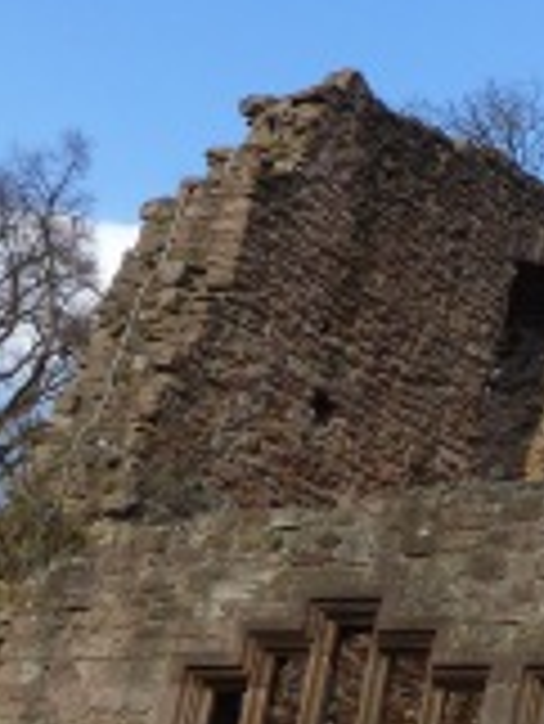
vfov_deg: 21.0
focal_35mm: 93
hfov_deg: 14.9
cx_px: 787
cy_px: 247
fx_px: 1946
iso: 100
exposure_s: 1/500
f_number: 4
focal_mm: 4.3
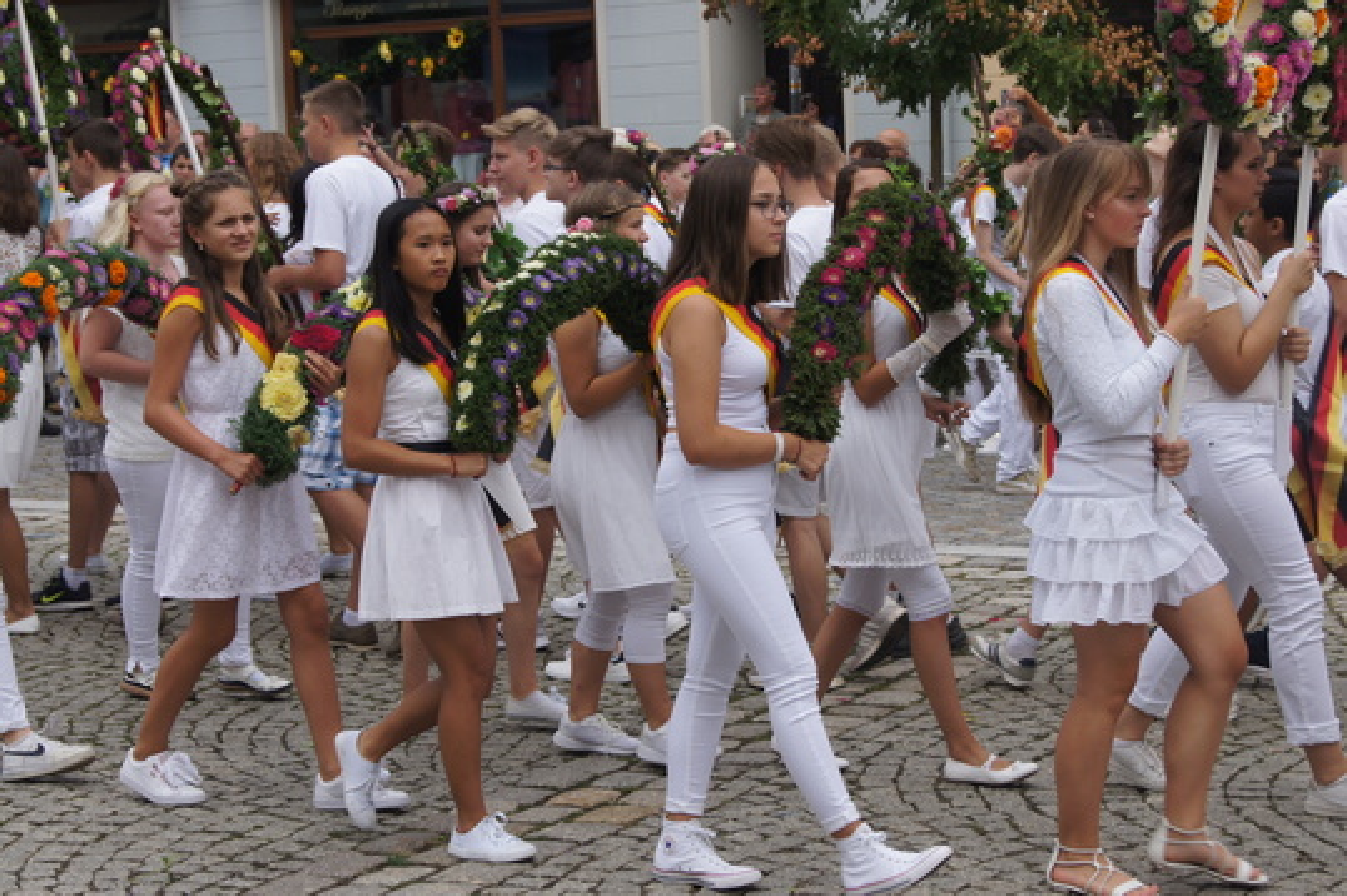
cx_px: 674
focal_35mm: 82
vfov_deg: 16.5
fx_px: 3085
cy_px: 448
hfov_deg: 24.6
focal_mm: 55
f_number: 8
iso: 100
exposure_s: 1/200
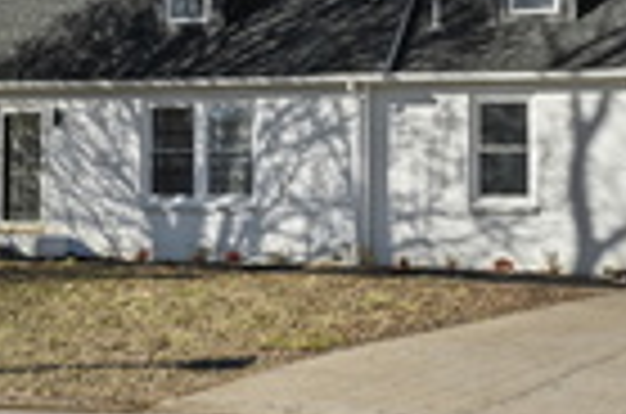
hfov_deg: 20.1
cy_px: 94
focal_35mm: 101
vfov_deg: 13.4
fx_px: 1752
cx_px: 176
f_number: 8
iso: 100
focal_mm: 35
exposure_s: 1/40
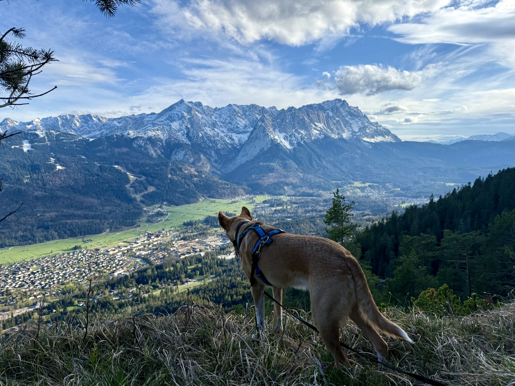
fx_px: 357
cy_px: 193
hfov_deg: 71.6
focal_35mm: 24
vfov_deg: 56.8
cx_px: 258
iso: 80
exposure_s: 1/2703
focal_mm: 6.76
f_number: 1.78
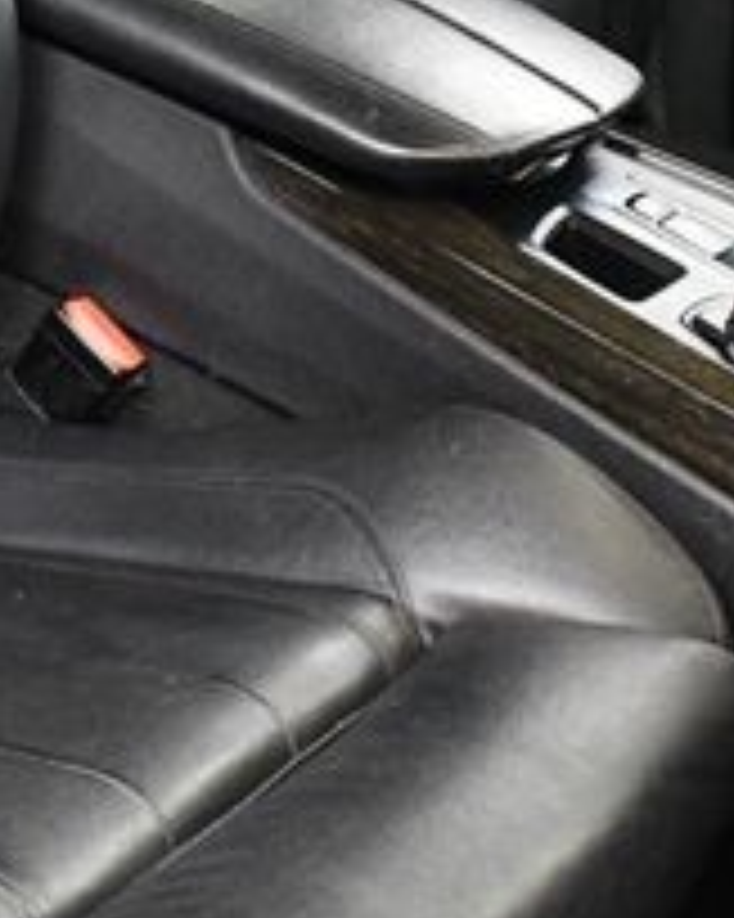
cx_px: -90
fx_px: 2881
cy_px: 122
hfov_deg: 14.2
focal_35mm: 106
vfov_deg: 17.9
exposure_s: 1/100
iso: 3200
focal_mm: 18
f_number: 3.5
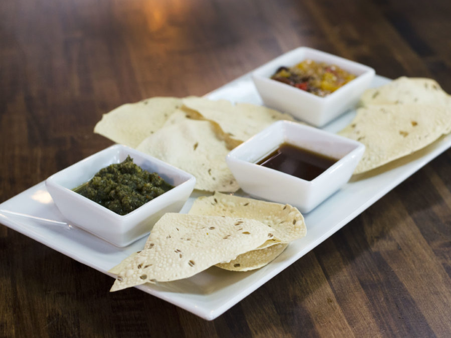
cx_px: 241
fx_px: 1068
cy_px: 168
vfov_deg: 18.0
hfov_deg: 23.8
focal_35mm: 82
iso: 800
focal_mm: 50
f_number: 4
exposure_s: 1/100
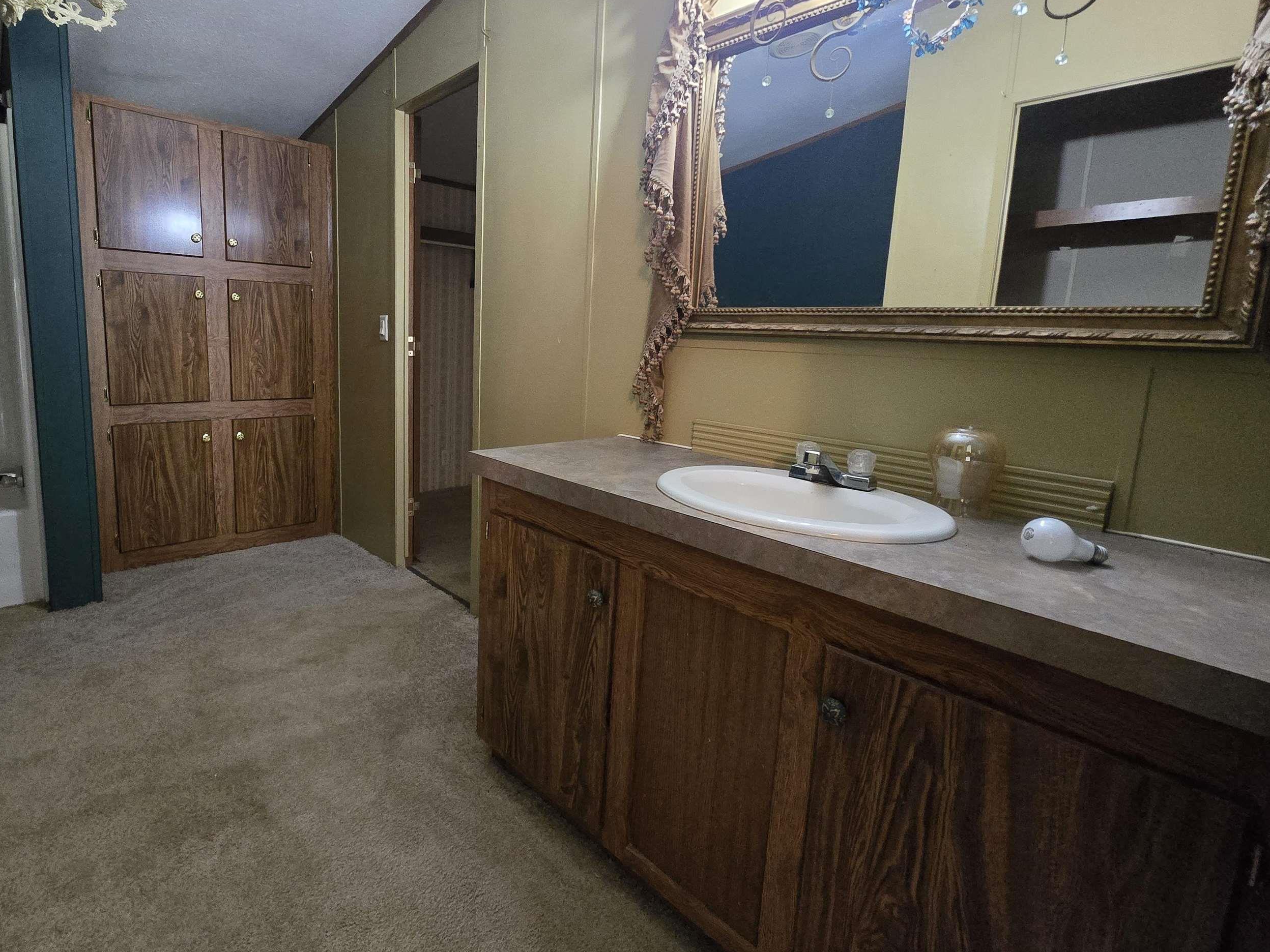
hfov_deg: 93.6
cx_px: 526
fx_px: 587
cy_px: 418
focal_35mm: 16
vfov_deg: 77.8
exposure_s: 1/40
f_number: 2.2
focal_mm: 2.2
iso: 1600
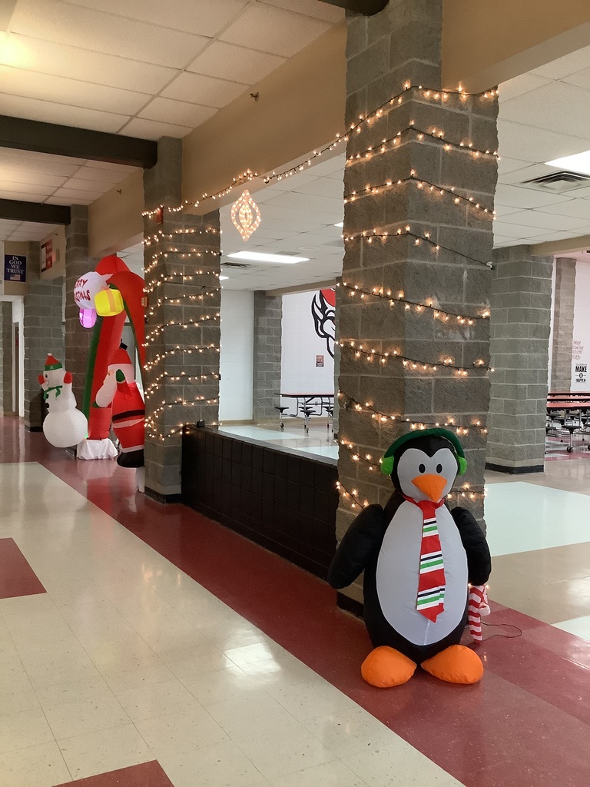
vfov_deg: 58.4
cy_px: 394
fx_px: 704
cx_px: 295
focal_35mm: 31
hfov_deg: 45.4
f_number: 2.4
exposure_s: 1/60
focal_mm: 3.3
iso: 320
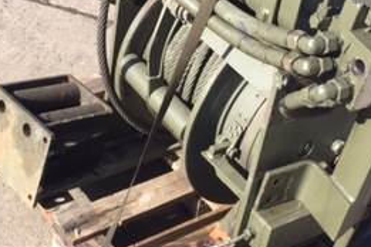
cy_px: 53
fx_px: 763
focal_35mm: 74
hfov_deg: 27.3
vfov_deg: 18.3
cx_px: 185
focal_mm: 4.15
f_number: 2.2
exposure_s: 1/659
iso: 32
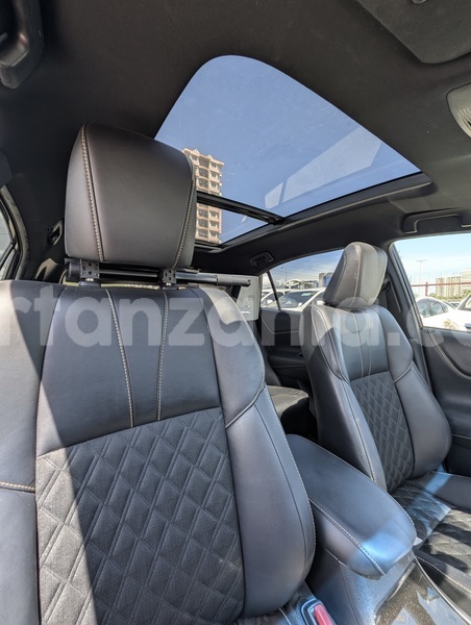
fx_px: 235
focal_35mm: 13
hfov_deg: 90.1
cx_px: 236
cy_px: 312
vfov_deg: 106.1
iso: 42
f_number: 2.2
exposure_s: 1/279
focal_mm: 1.95
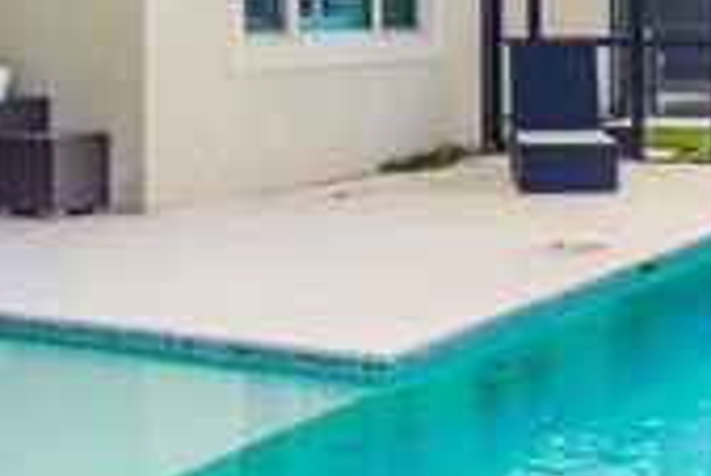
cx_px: 499
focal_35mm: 75
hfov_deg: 26.7
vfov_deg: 17.6
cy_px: -44
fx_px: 1482
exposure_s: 1/200
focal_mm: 12
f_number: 5
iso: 100
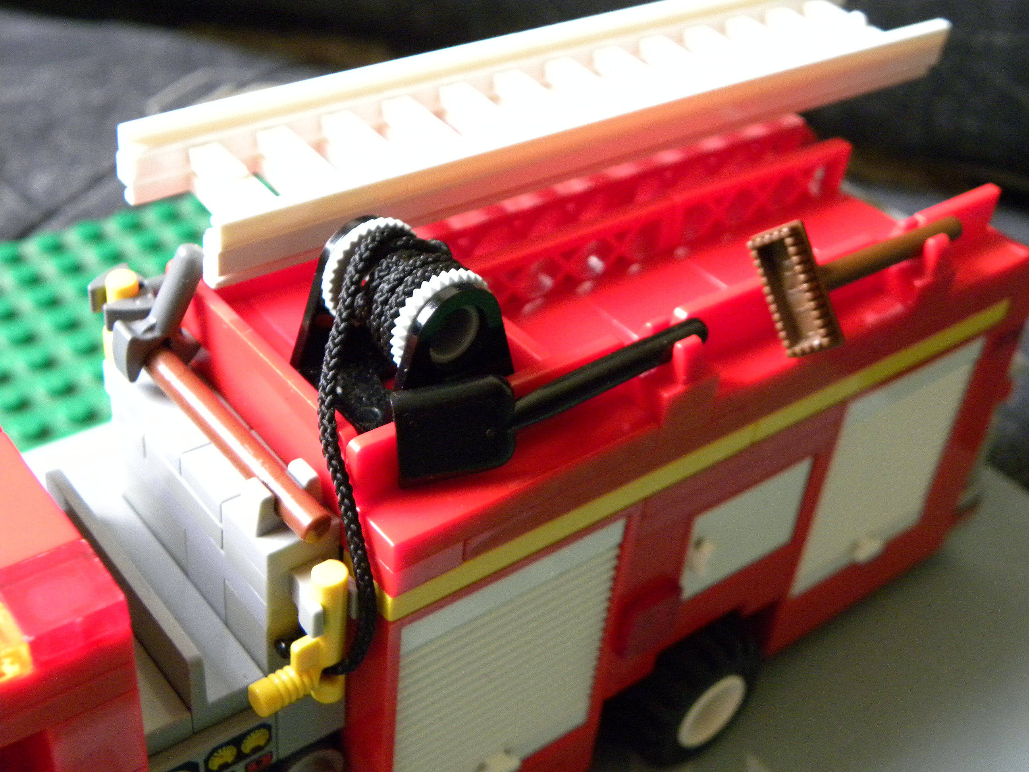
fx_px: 1367
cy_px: 386
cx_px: 514
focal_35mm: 46
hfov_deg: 41.2
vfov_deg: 31.5
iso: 400
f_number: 3.2
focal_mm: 8.2
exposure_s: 1/66.4
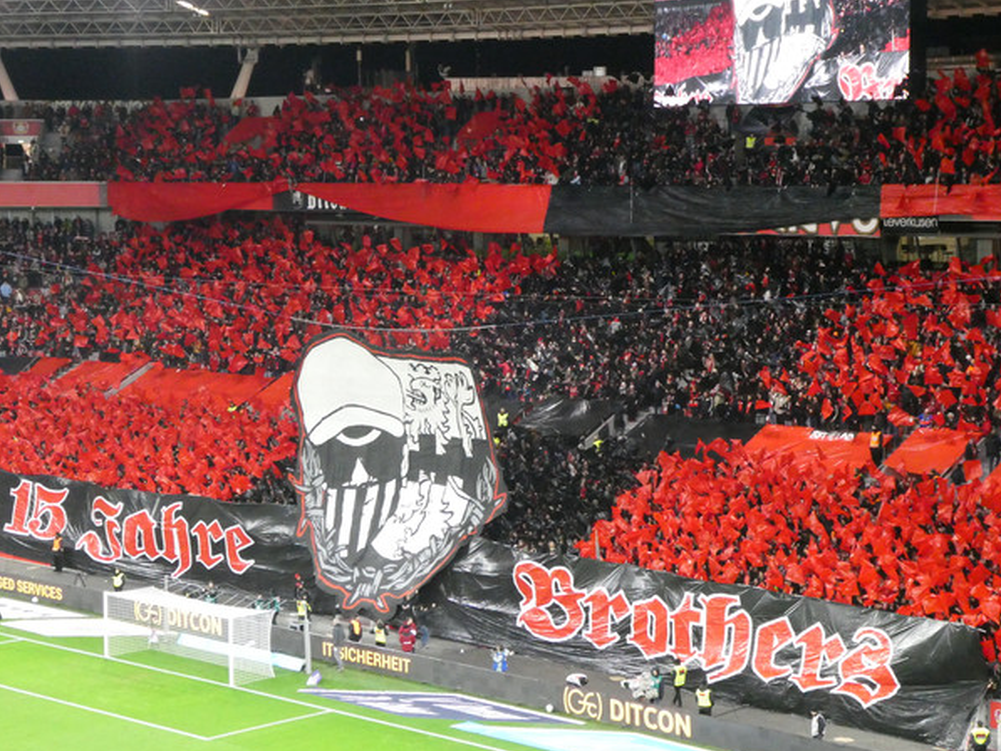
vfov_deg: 19.6
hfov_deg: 26.0
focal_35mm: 75
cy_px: 370
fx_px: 2169
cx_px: 510
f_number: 4.5
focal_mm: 12.5
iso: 1250
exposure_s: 1/80
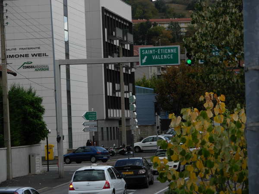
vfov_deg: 10.4
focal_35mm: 142
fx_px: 1062
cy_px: 97
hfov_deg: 13.9
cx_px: 130
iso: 79
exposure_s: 1/483
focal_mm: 23.5
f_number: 4.5
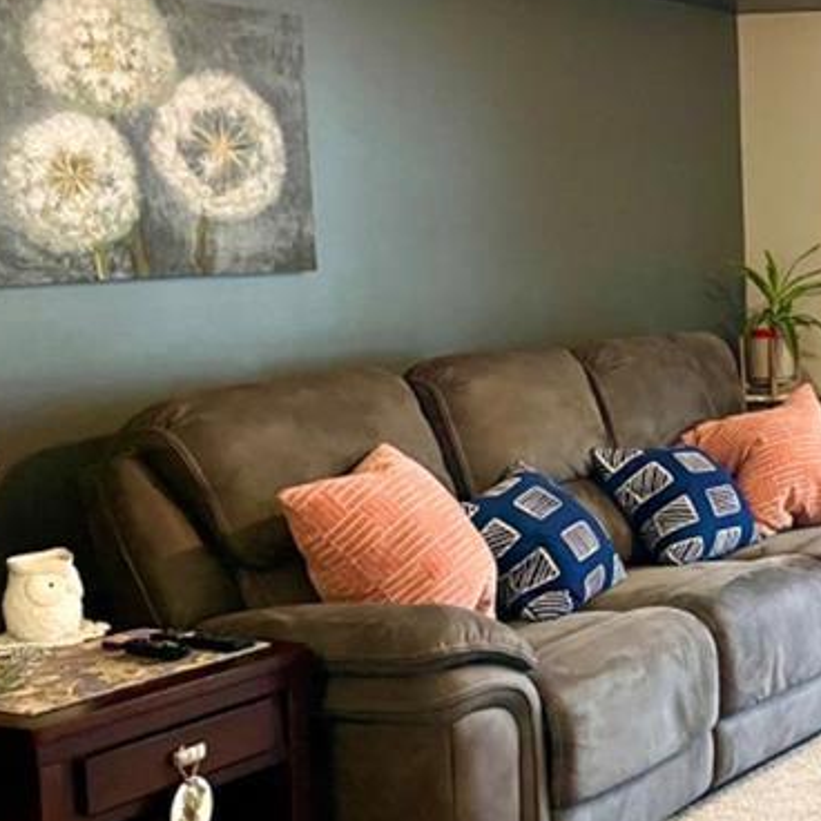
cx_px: 1006
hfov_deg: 24.2
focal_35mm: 64
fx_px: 1717
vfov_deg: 26.9
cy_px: 392
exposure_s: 1/60
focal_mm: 4.2
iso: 160
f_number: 1.6
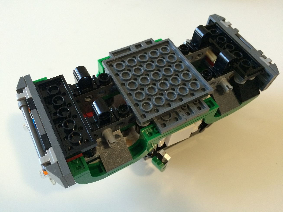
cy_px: 106
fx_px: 237
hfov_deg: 61.7
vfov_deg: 48.2
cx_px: 142
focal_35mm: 29
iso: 200
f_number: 2.2
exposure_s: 1/30
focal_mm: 4.15
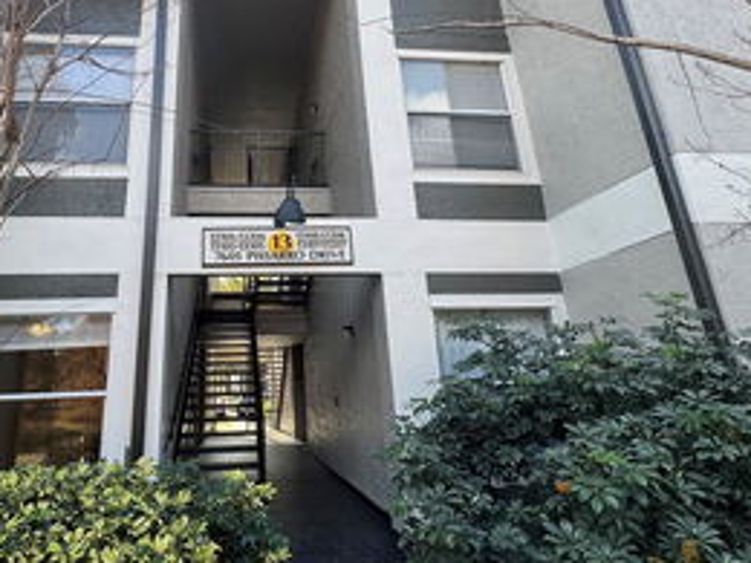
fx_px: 499
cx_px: 285
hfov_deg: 72.8
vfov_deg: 58.4
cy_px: 222
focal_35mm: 23
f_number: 2.2
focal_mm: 2.22
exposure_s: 1/346
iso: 40
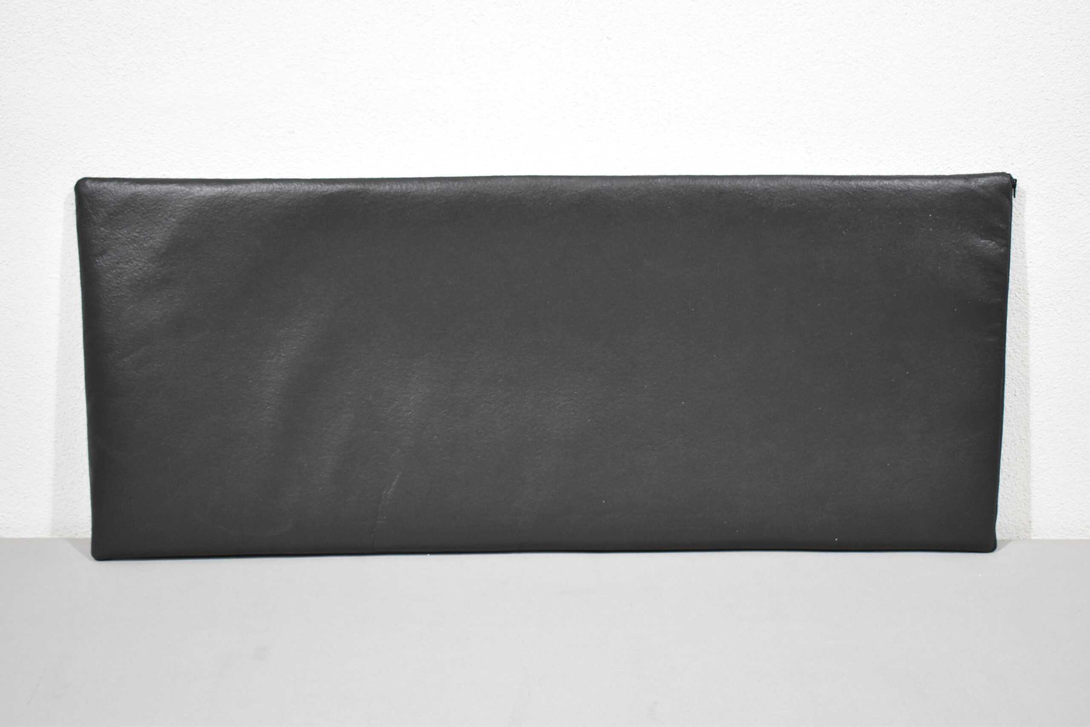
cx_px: 545
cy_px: 364
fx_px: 1544
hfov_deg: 38.9
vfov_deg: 26.5
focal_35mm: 51
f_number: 4.5
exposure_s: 1/125
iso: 1400
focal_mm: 34
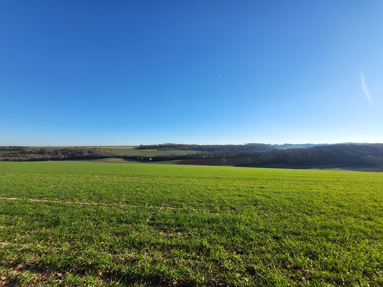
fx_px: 144
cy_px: 144
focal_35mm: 13
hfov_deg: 106.2
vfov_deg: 89.9
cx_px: 192
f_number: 2.2
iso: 32
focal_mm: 1.74
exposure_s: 1/992
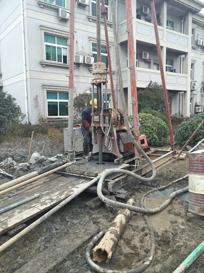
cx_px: 102
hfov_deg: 48.2
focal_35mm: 29
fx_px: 228
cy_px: 136
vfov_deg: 61.7
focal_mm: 4.15
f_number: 2.2
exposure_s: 1/188
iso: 32
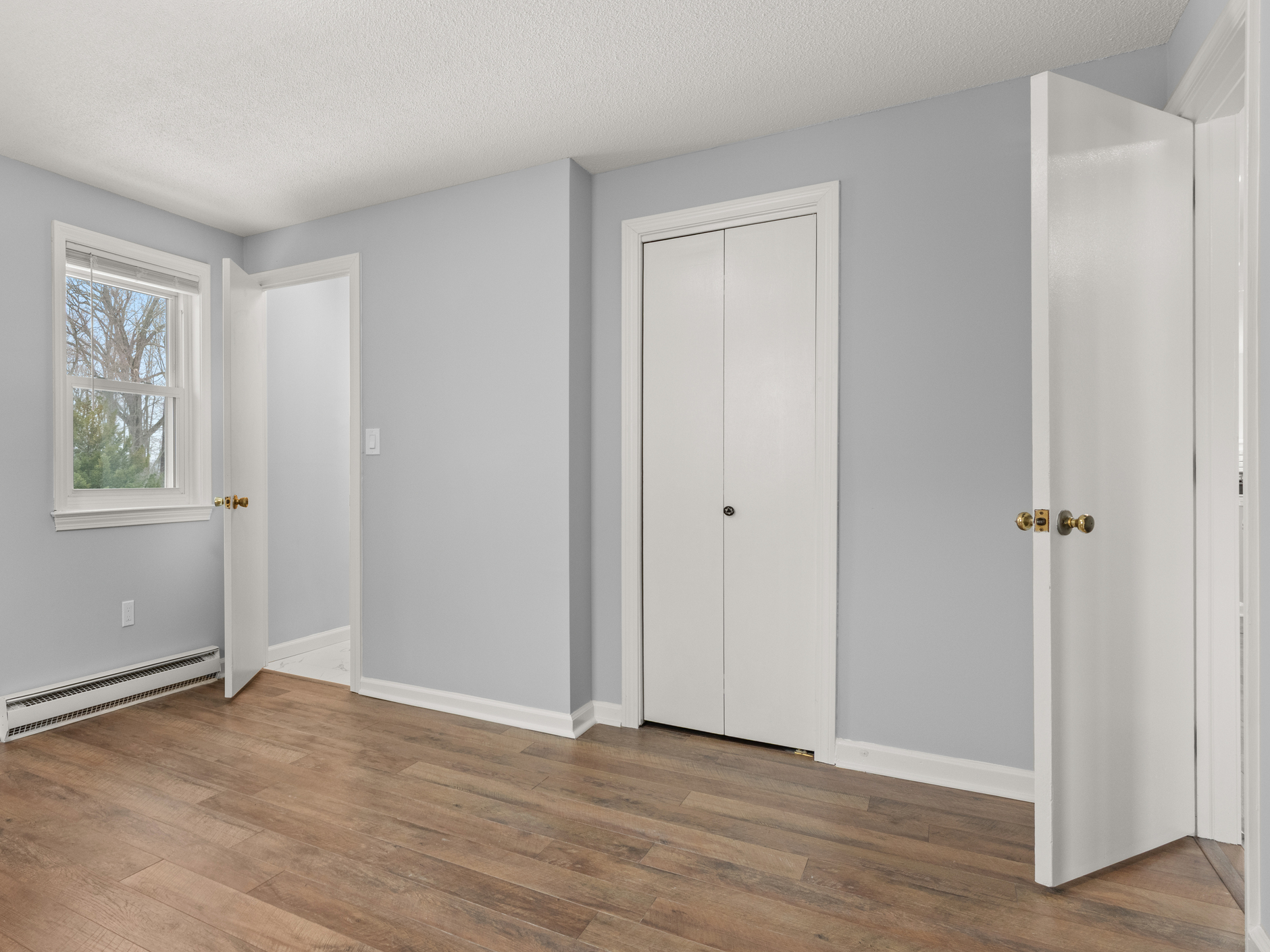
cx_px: 275
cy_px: 502
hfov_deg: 69.8
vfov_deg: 61.0
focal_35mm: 22
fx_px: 807
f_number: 11
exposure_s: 1/3
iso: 250
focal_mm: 14
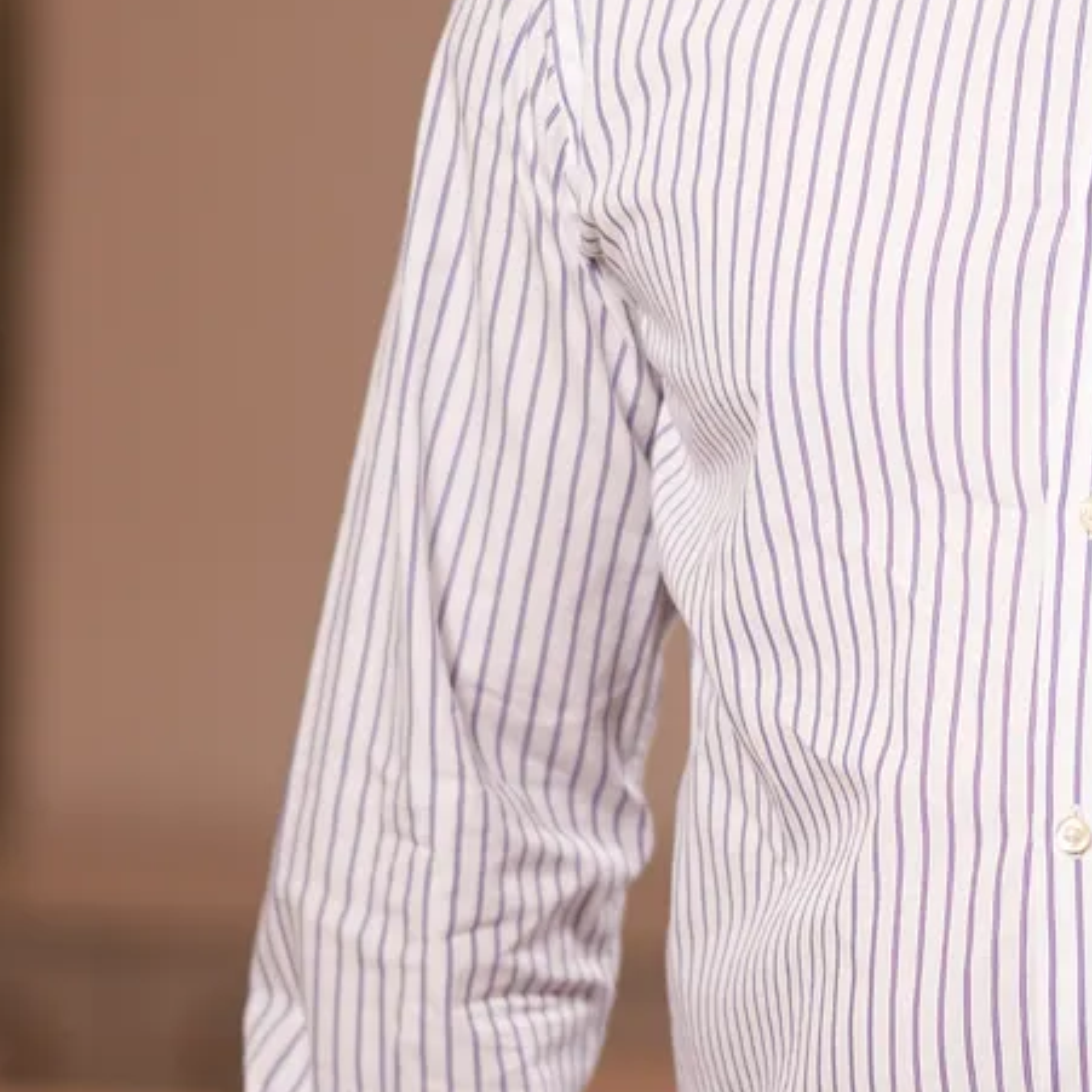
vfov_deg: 4.6
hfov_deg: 4.6
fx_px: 13623
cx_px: 1128
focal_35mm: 382
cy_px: 261
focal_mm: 75
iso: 125
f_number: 1.2
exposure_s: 1/800
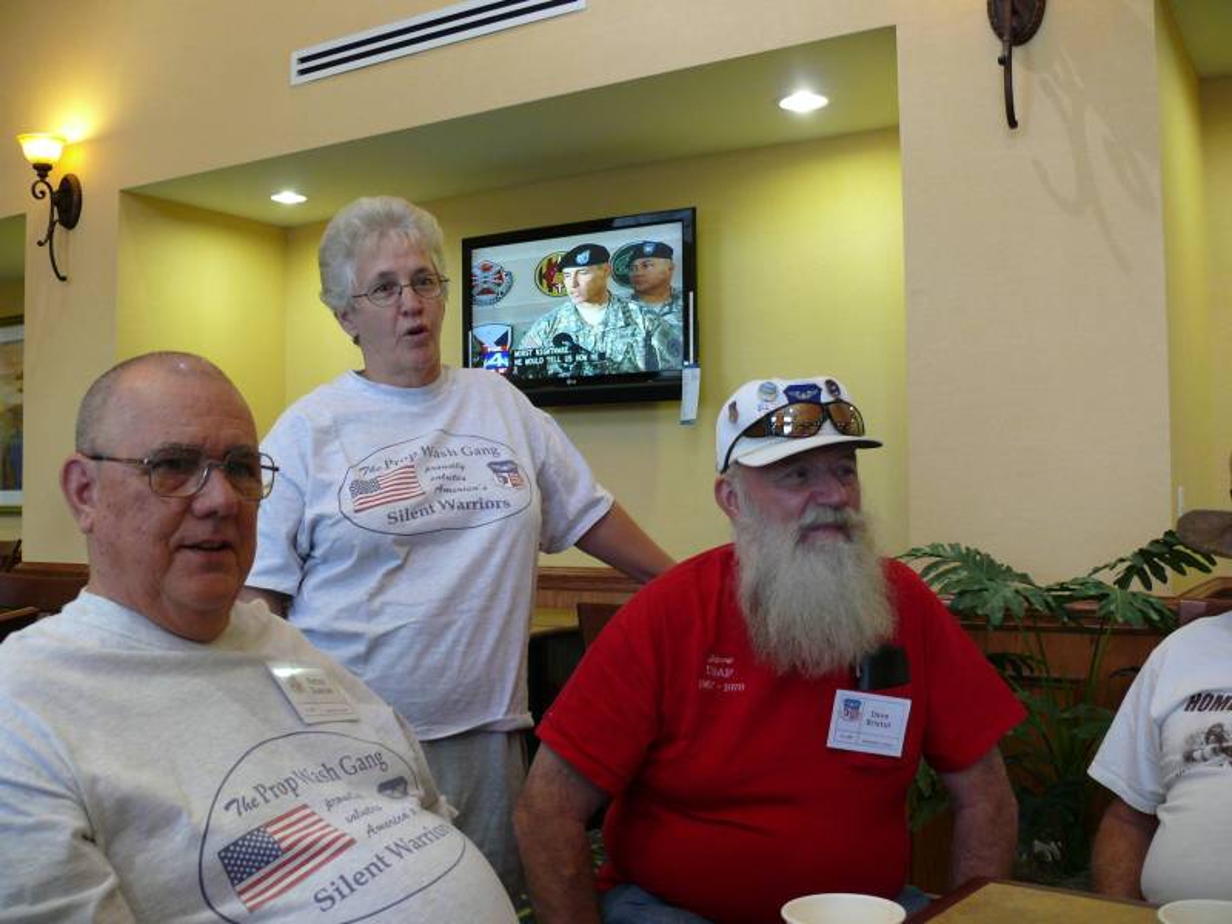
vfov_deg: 40.7
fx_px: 1246
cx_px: 616
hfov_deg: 52.6
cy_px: 462
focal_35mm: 35
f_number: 2.8
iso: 160
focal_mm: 7.4
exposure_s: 1/30
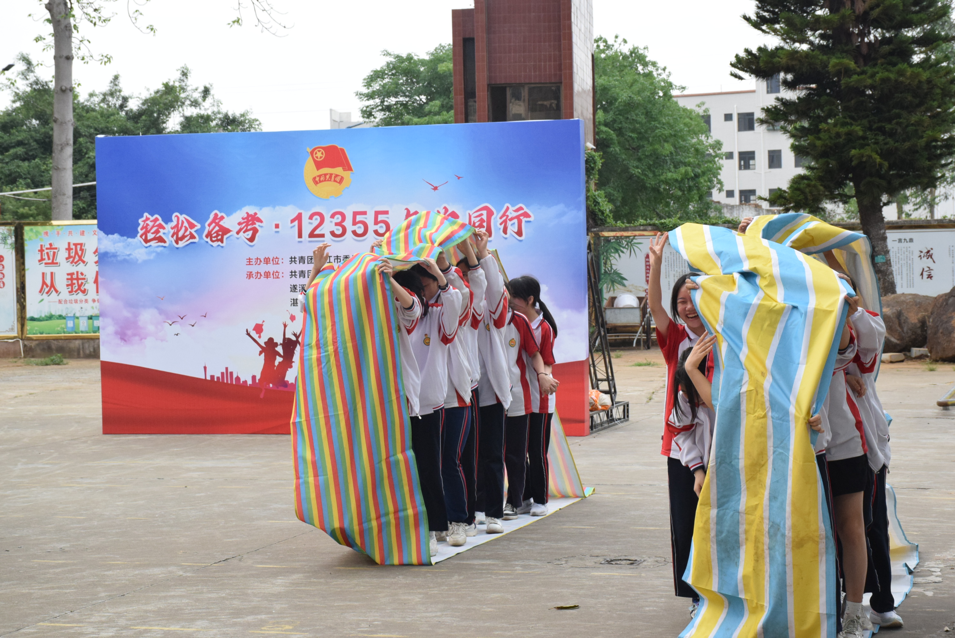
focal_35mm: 75
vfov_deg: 18.2
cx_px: 478
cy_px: 319
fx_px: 1991
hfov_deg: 27.0
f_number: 10
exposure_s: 1/640
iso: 1600
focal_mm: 50
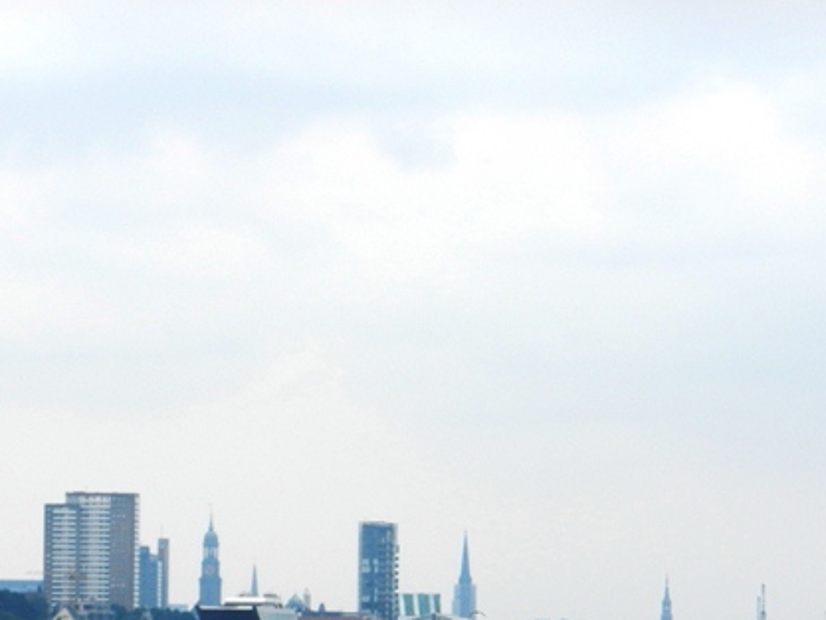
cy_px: 471
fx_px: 6039
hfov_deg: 7.8
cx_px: 414
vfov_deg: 5.9
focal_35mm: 253
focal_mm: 29.7
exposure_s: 1/640
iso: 160
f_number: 5.3
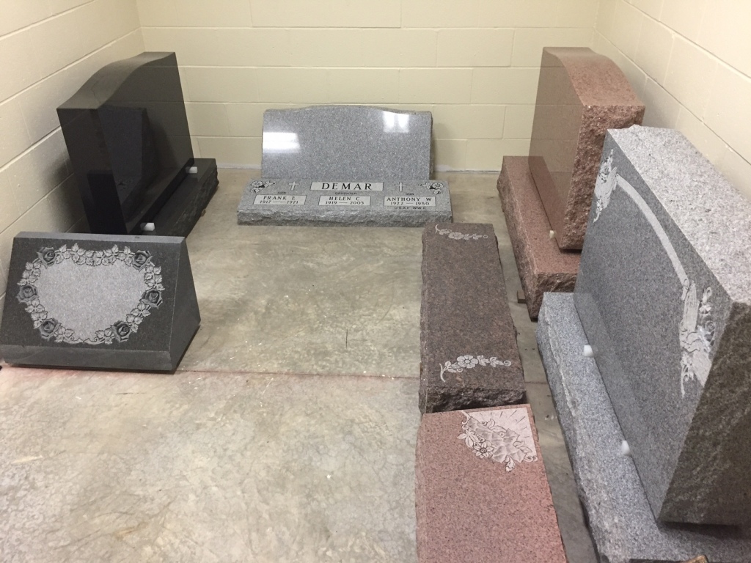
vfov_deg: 48.2
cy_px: 282
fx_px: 629
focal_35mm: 29
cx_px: 376
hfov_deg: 61.7
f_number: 2.2
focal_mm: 4.15
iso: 160
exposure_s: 1/30
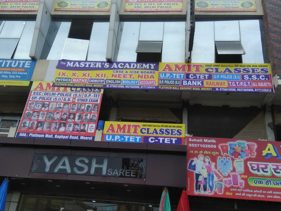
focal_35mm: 21
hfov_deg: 79.0
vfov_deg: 63.4
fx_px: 170
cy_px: 106
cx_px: 140
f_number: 2
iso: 100
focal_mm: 3.57
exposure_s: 1/609
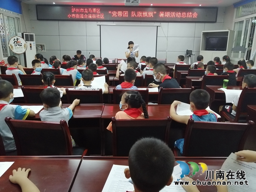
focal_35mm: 27
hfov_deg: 65.3
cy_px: 96
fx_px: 200
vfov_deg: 51.4
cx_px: 128
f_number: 1.8
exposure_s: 1/100
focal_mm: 3.88
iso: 640
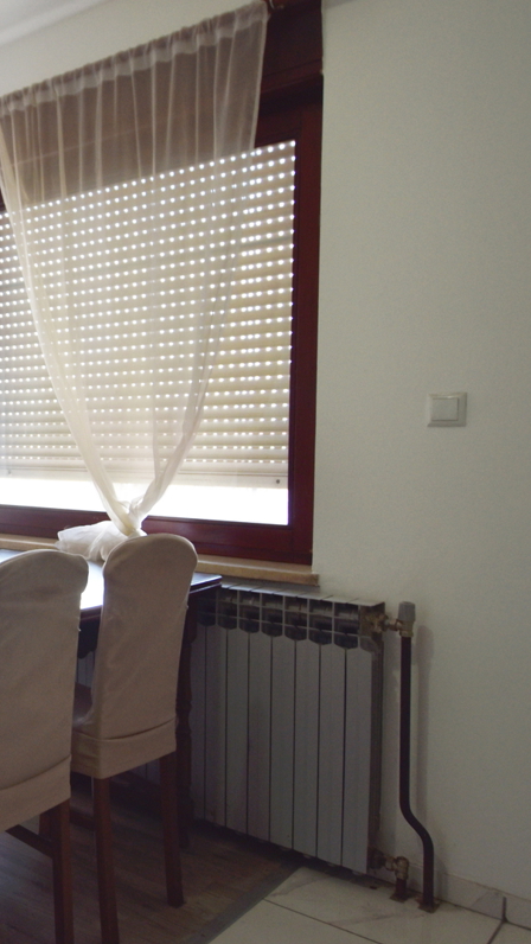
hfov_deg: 30.2
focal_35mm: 31
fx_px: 770
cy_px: 471
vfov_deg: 63.0
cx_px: -159
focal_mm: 13
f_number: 4.8
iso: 100
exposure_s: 1/50
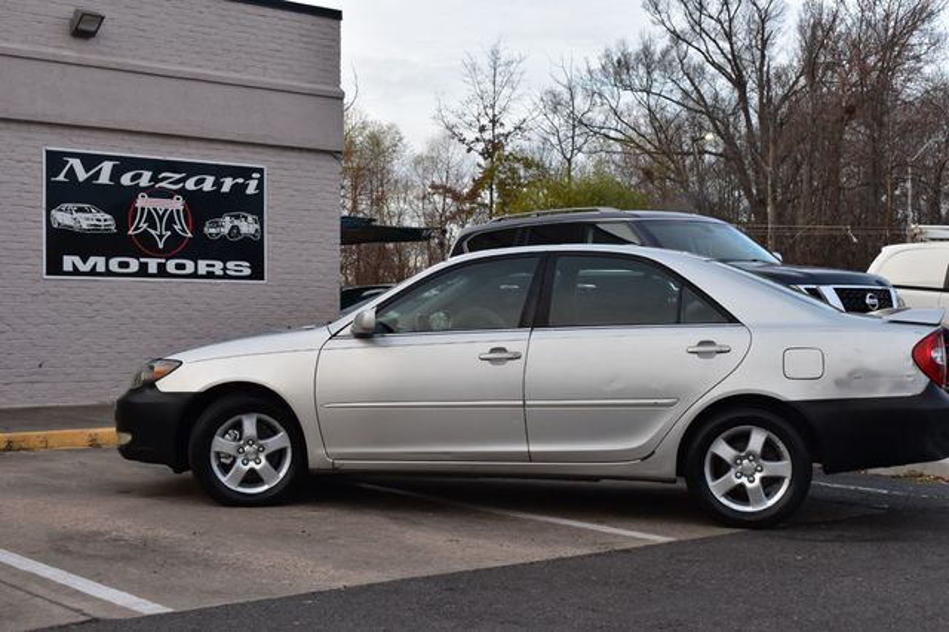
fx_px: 1383
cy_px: 316
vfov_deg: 25.7
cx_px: 474
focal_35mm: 52
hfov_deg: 37.9
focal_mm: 35
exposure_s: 1/50
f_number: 8
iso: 400
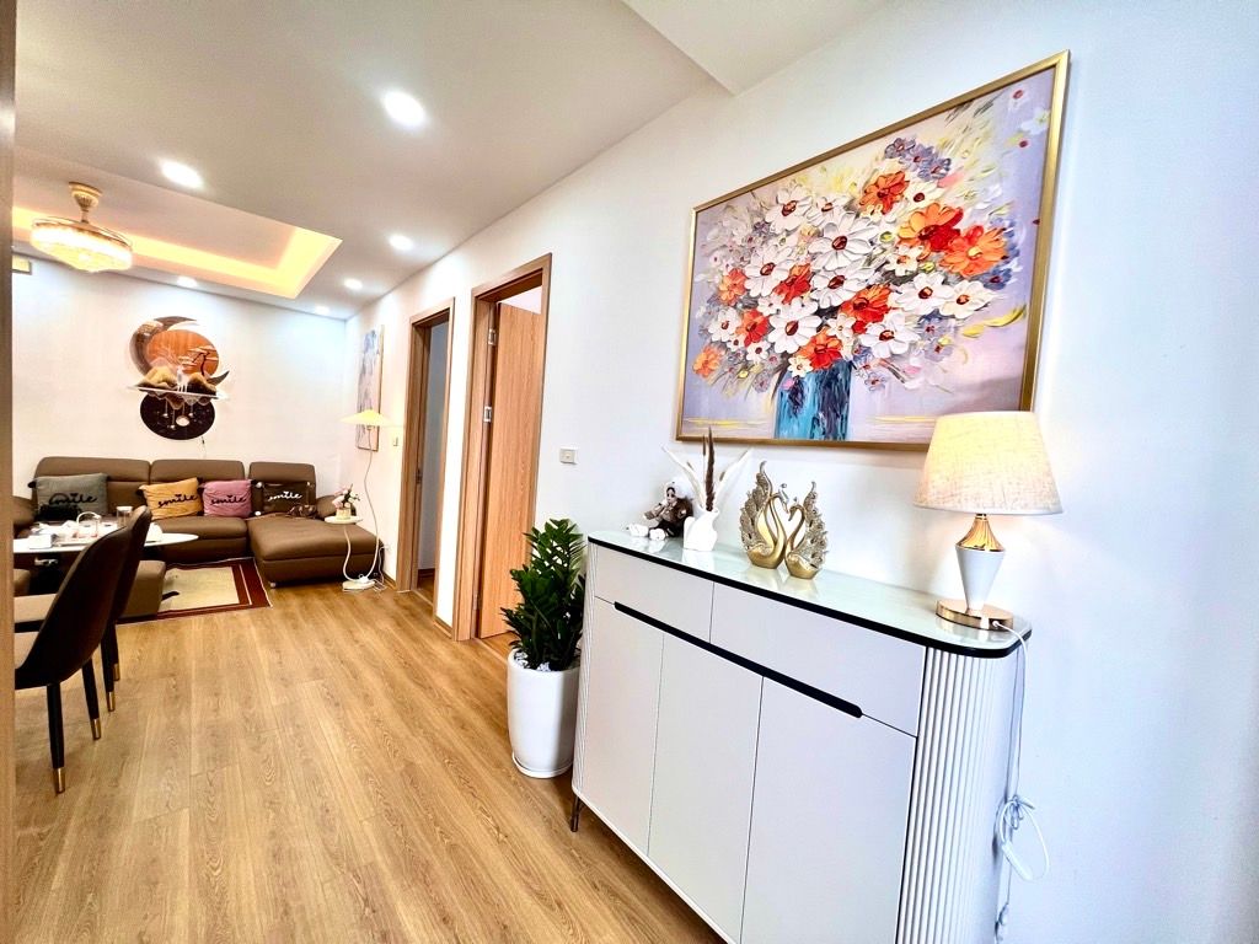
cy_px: 472
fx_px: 473
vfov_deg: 89.9
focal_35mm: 13
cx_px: 630
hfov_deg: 106.2
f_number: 1.8
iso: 80
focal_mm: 1.57
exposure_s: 1/100
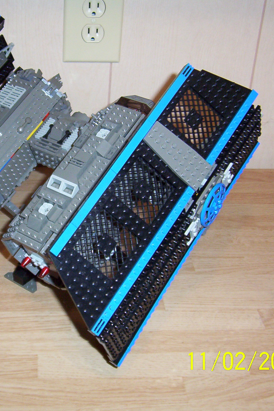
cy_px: 206
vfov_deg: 39.6
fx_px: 571
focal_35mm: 50
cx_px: 59
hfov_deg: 26.6
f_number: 2.76
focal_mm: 5.54
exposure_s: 1/30
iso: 140
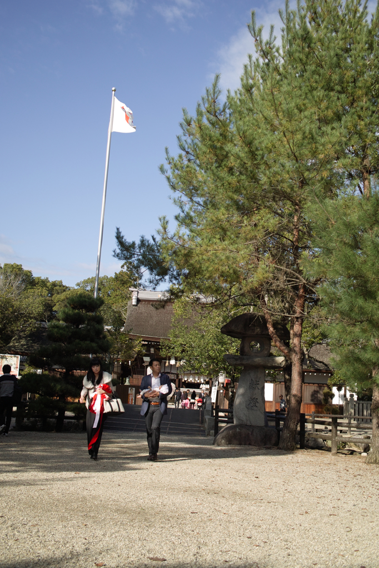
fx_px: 648
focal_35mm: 41
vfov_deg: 47.4
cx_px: 190
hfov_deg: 32.6
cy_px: 284
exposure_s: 1/1250
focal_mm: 24.2
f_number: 2.8
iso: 100
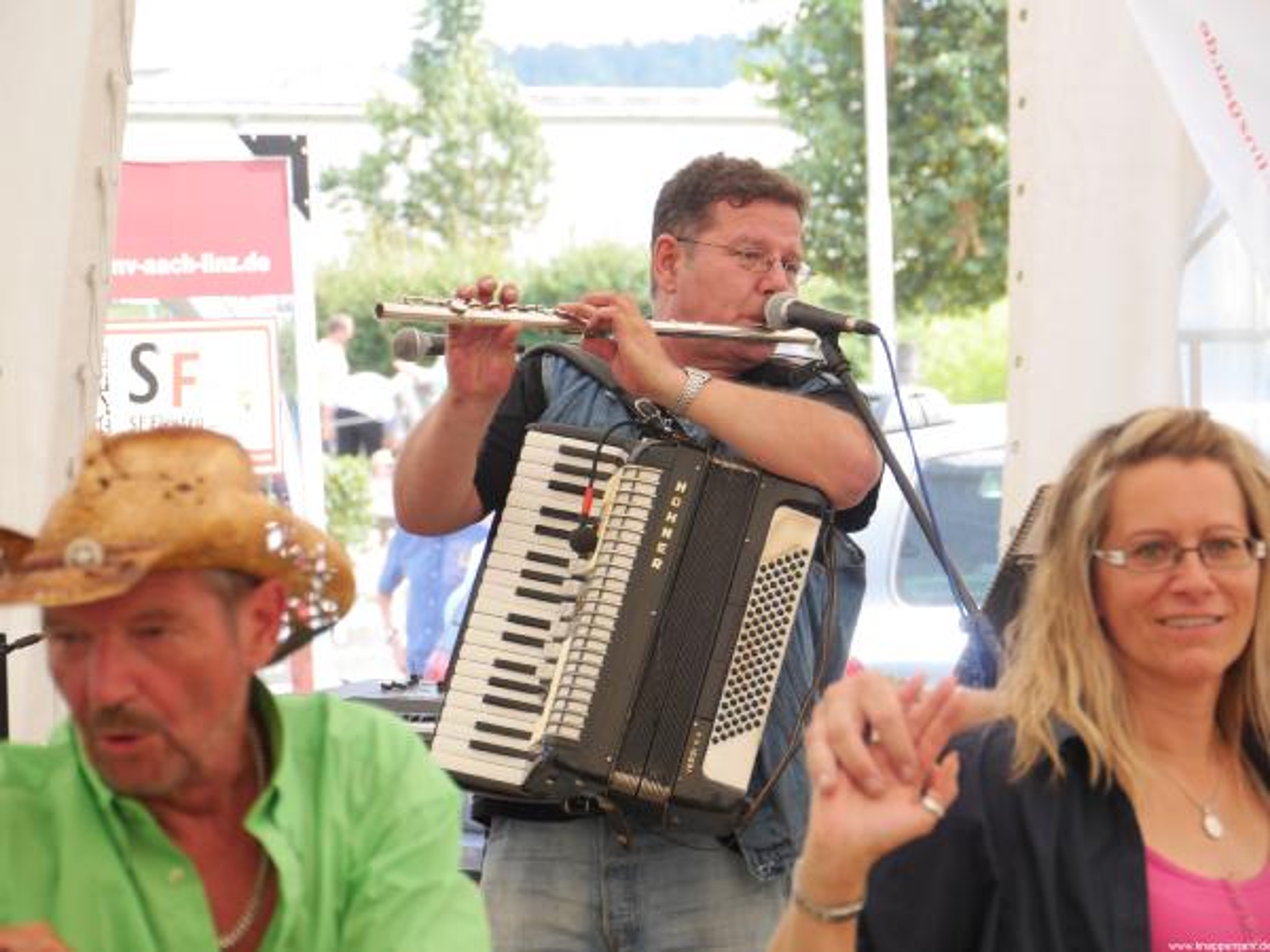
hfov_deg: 12.7
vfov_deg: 9.5
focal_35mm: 156
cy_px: 476
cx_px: 635
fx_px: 5723
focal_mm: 78
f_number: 5.8
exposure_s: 1/160
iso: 400
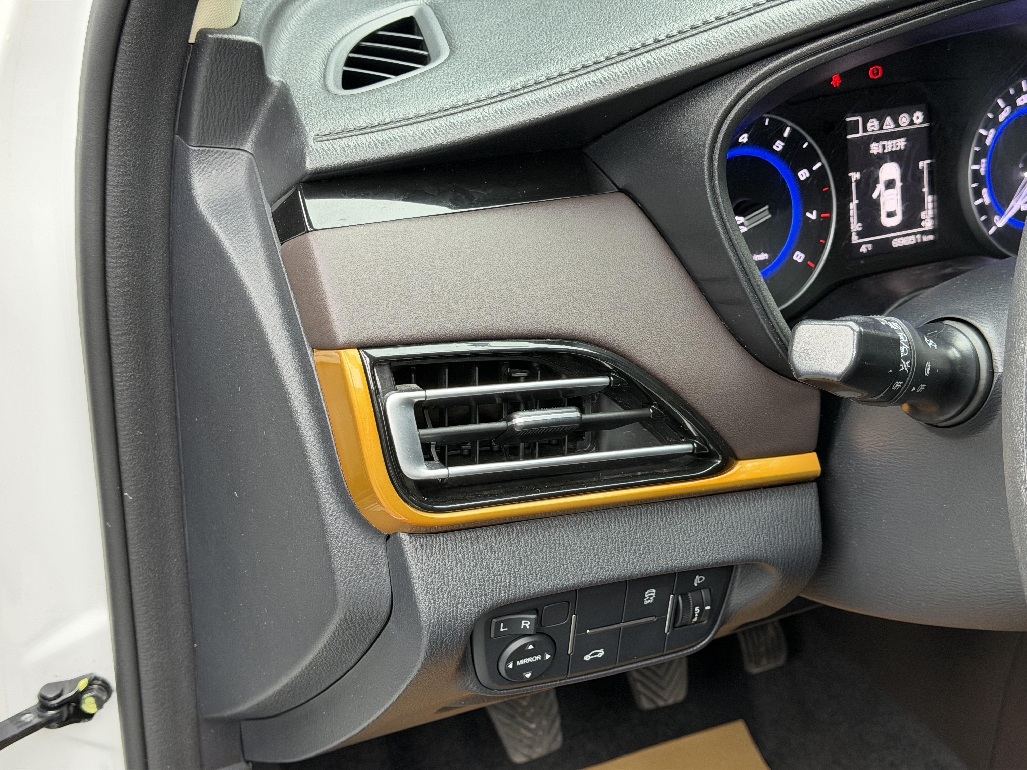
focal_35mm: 48
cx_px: 514
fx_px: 1424
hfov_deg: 39.7
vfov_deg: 30.3
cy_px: 385
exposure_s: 1/60
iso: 125
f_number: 1.78
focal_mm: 6.76
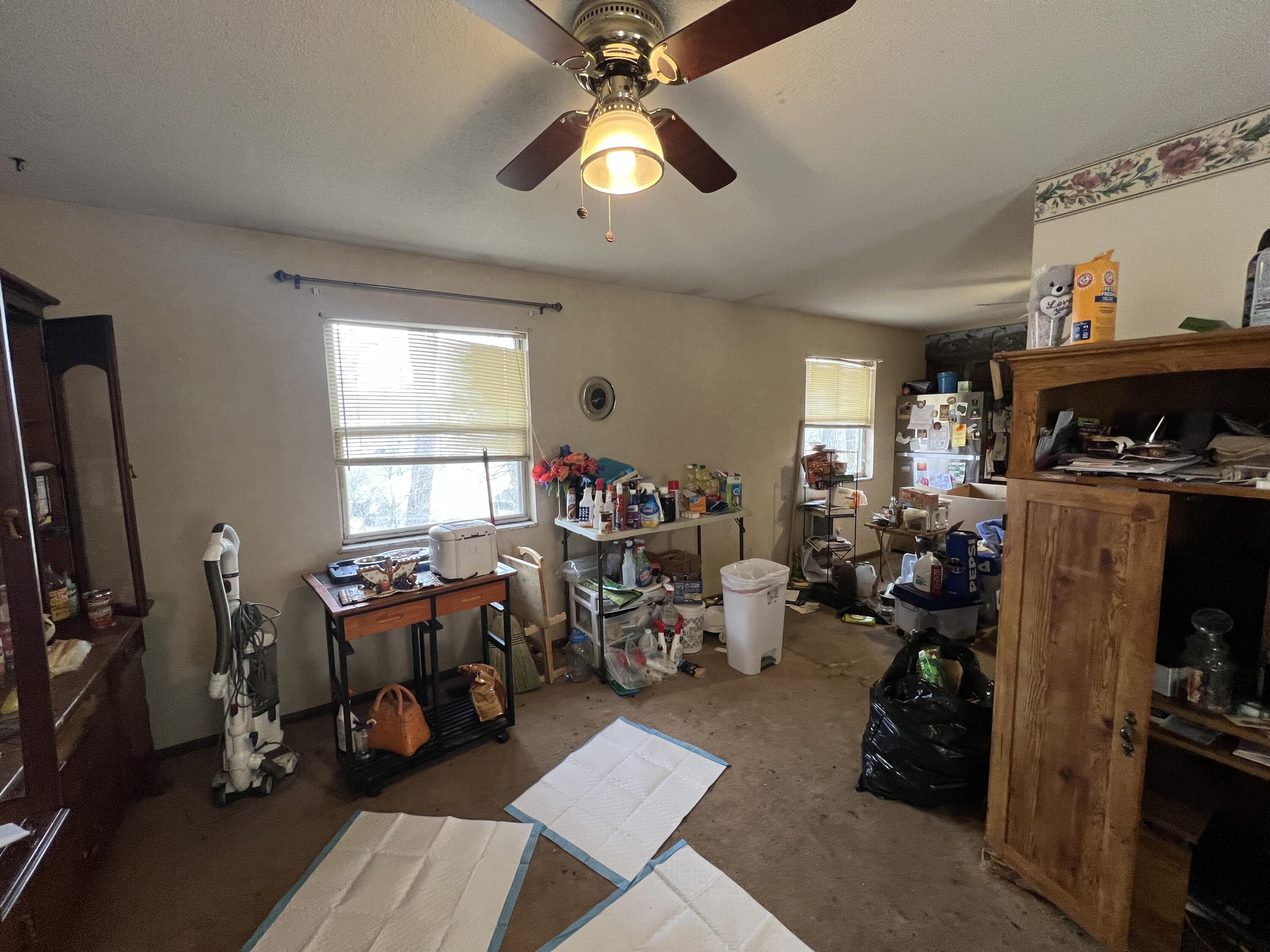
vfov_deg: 89.9
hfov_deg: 106.2
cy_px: 476
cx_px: 635
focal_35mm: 13
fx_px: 477
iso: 160
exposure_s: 1/60
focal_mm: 1.57
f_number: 1.8
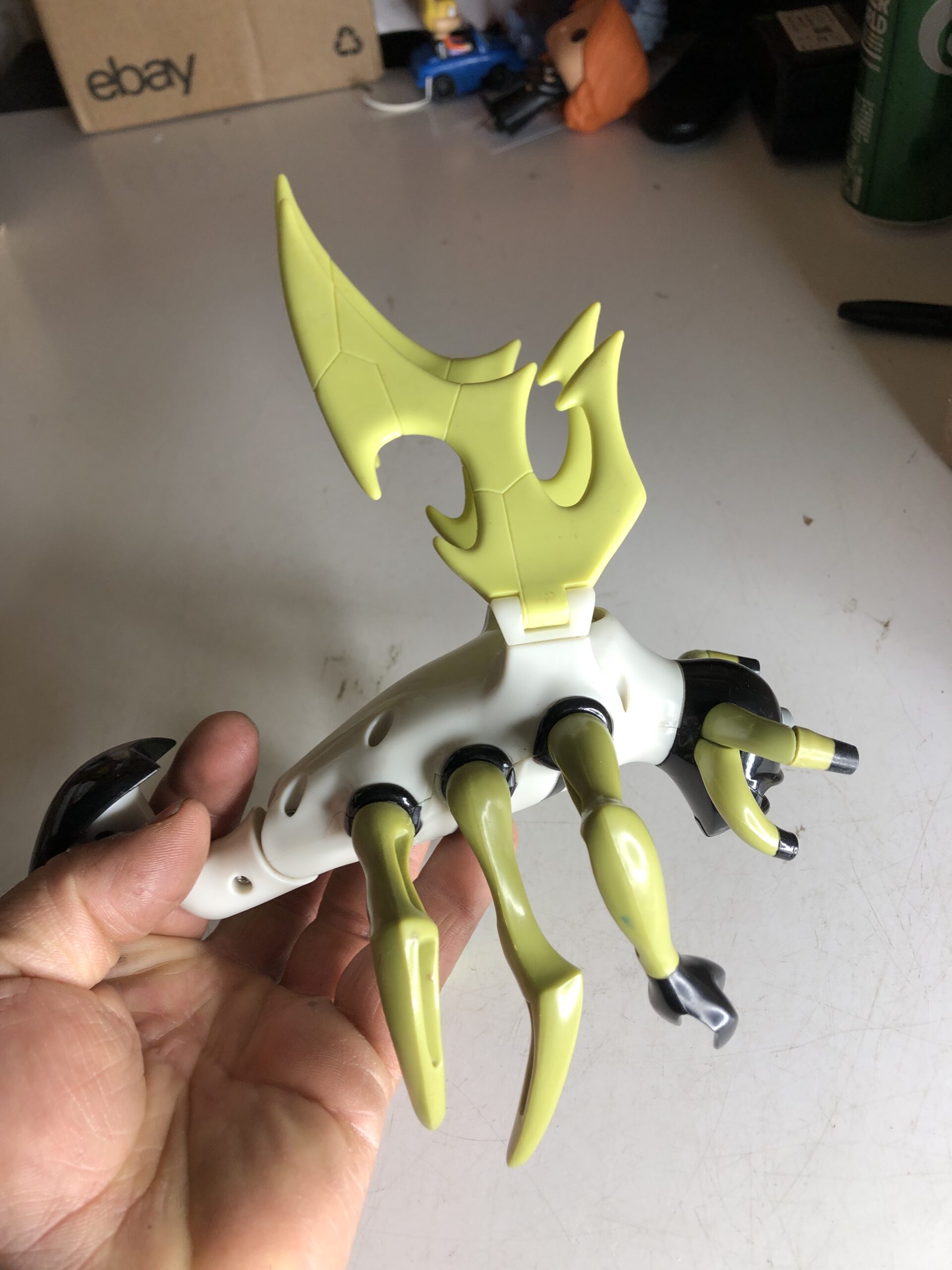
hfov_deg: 49.7
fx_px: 1027
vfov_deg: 63.4
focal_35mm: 28
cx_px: 476
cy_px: 635
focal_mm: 3.99
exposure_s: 1/75
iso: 32
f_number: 1.8
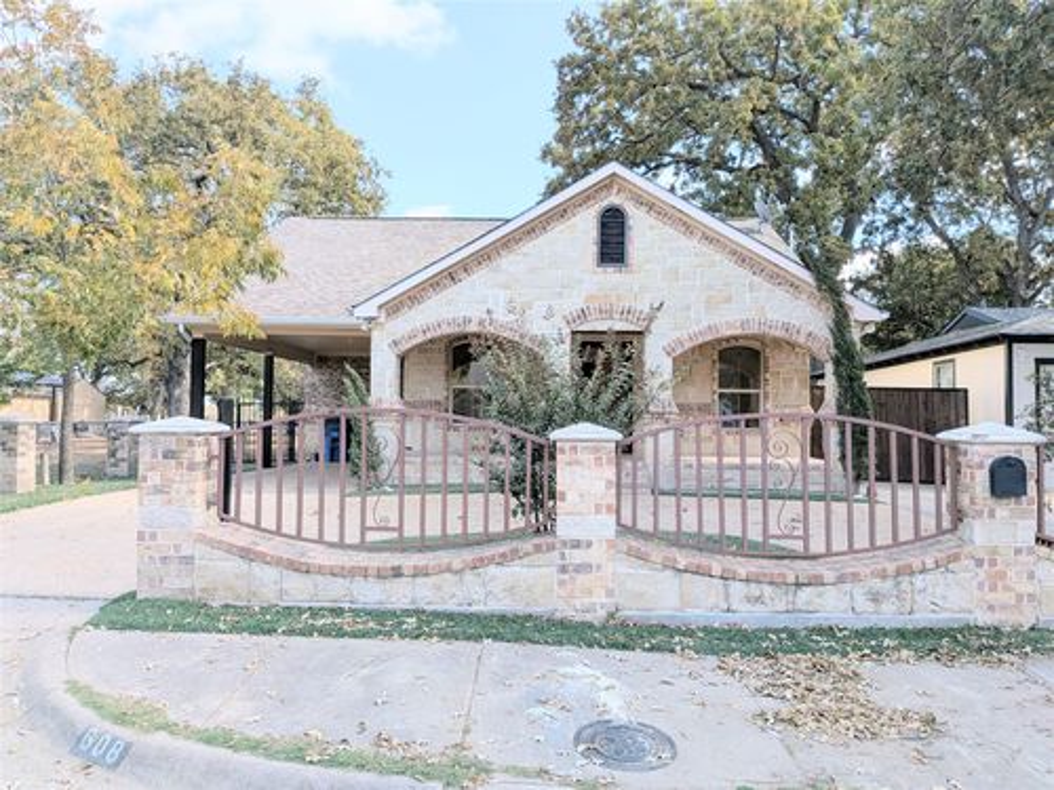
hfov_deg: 71.6
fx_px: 731
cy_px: 395
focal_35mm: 24
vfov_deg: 56.8
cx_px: 527
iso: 29
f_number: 1.7
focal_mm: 4.53
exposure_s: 1/851
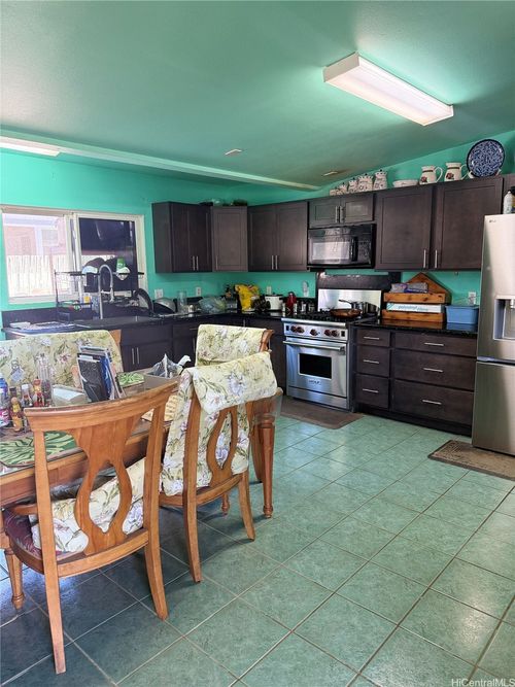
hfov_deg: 56.8
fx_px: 476
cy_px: 344
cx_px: 258
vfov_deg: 71.6
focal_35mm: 24
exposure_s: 1/98
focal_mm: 6.76
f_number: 1.78
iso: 200
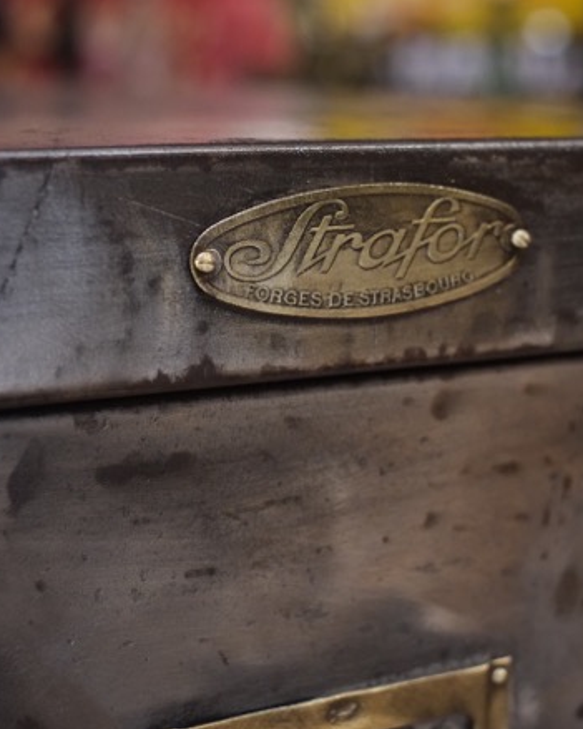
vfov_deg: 27.9
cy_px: 324
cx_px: 309
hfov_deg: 22.5
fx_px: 1467
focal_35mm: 68
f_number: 3.6
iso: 3200
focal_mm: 35
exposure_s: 1/125
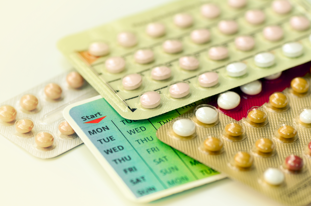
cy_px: 103
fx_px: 1358
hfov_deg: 13.1
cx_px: 156
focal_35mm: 158
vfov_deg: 8.7
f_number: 5.6
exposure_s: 1/80
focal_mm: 105
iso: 200
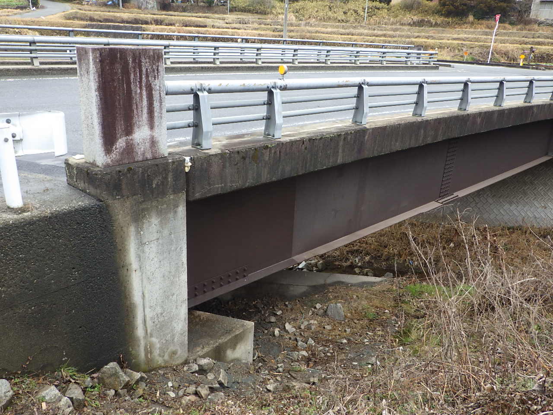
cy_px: 208
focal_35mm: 28
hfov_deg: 63.4
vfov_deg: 49.7
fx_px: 447
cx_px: 276
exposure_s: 1/125
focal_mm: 5
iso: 125
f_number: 3.5
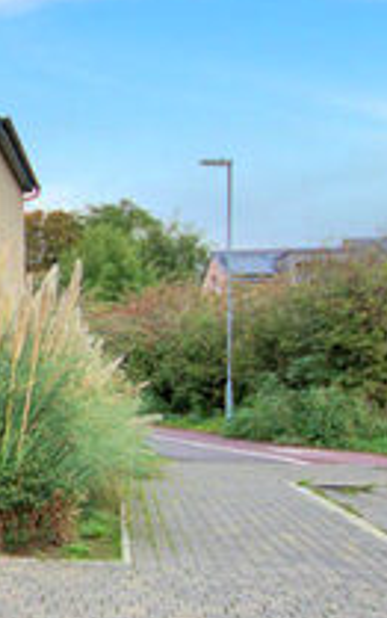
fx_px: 859
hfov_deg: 21.2
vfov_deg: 39.4
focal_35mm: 51
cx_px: -201
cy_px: 358
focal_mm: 10
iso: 100
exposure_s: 1/1250
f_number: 3.5
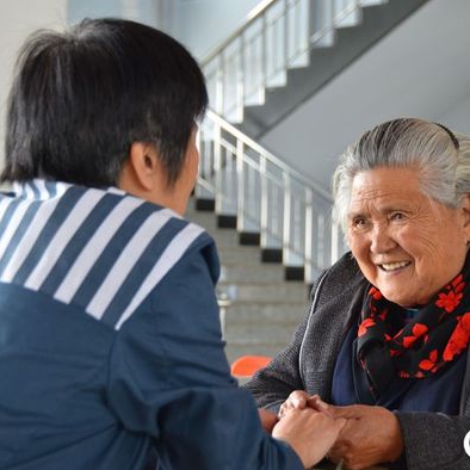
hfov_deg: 16.3
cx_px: 280
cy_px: 236
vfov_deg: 16.3
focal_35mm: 107
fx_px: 1638
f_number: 4.8
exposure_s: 1/30
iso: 800
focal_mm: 55
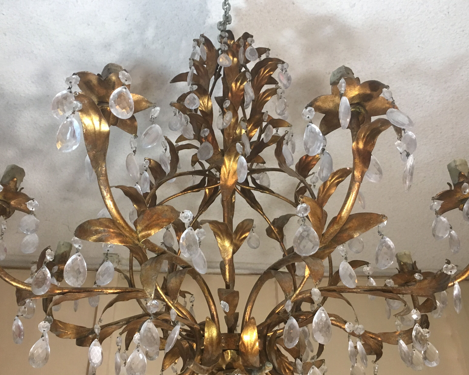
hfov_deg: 49.1
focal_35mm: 37
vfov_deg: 39.9
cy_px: 227
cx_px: 223
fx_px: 514
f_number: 2.2
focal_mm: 4.15
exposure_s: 1/33
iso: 160
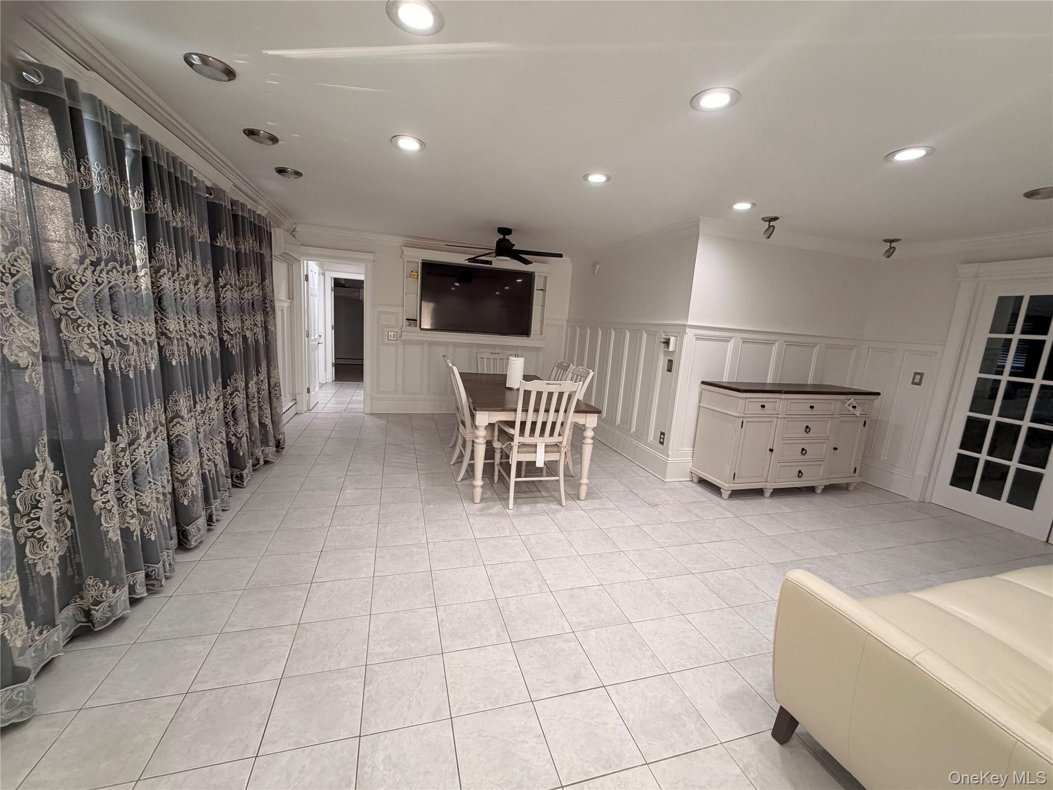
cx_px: 526
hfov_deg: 102.1
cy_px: 395
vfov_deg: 85.7
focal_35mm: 14
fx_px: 426
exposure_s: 1/120
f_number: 2.2
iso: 200
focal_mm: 2.22
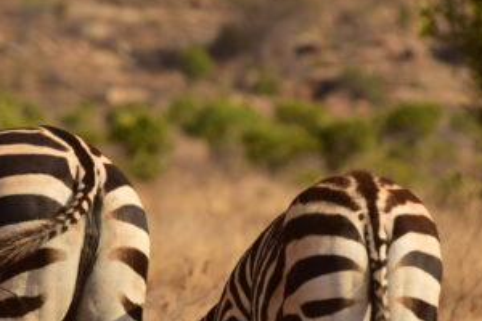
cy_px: 258
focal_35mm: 585
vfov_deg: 2.4
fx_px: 7832
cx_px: 84
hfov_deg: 3.5
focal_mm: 195
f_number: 5.6
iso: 160
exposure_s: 1/1000
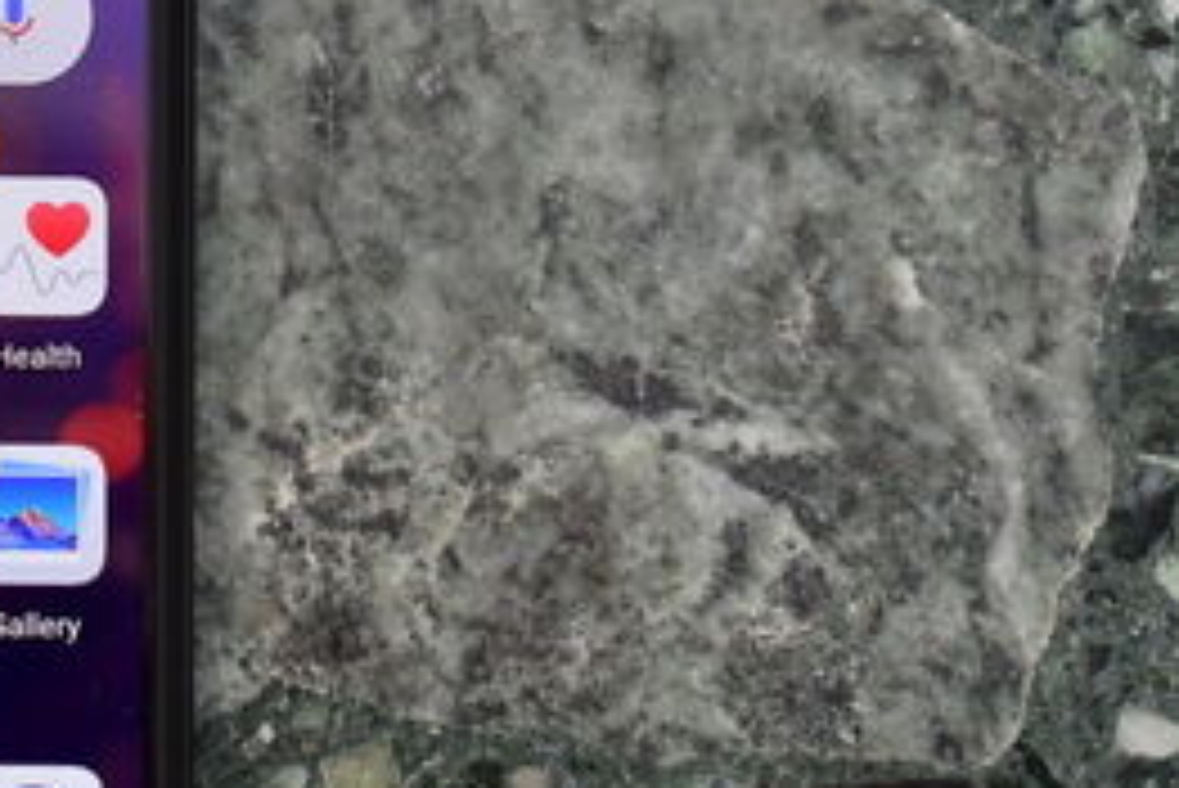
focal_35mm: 198
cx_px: -272
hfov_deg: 10.2
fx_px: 6488
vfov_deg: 6.9
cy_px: 25
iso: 400
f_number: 6.3
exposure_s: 1/160
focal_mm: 36
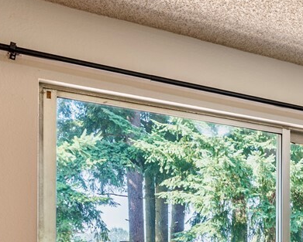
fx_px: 511
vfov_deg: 24.1
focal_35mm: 57
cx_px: 498
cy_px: 297
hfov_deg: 23.4
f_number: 8
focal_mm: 14
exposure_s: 1/30
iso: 100
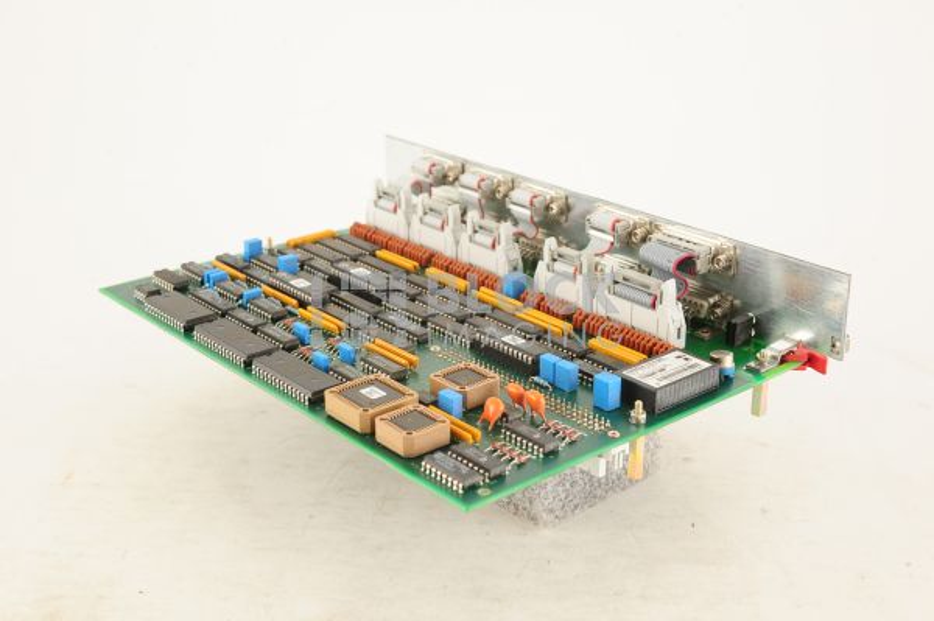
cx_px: 467
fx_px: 1296
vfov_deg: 26.9
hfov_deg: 39.6
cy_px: 310
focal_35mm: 50
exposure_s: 1/125
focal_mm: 50
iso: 1600
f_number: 11
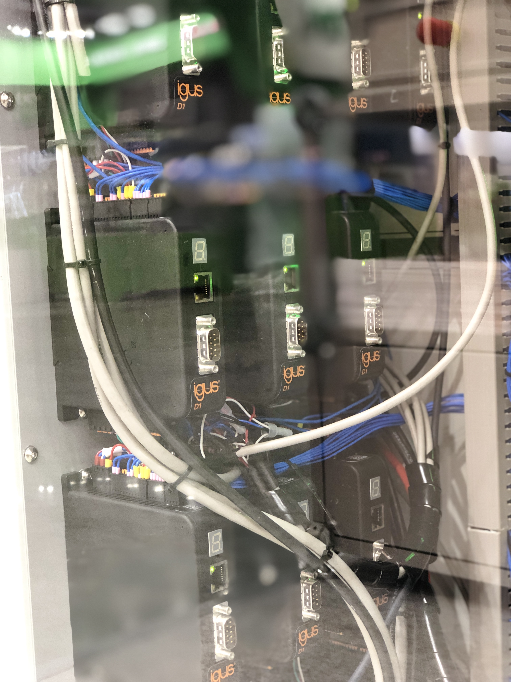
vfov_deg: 33.8
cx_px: 256
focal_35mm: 57
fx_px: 1122
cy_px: 341
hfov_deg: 25.7
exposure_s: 1/30
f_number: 2.8
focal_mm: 6.6
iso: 250
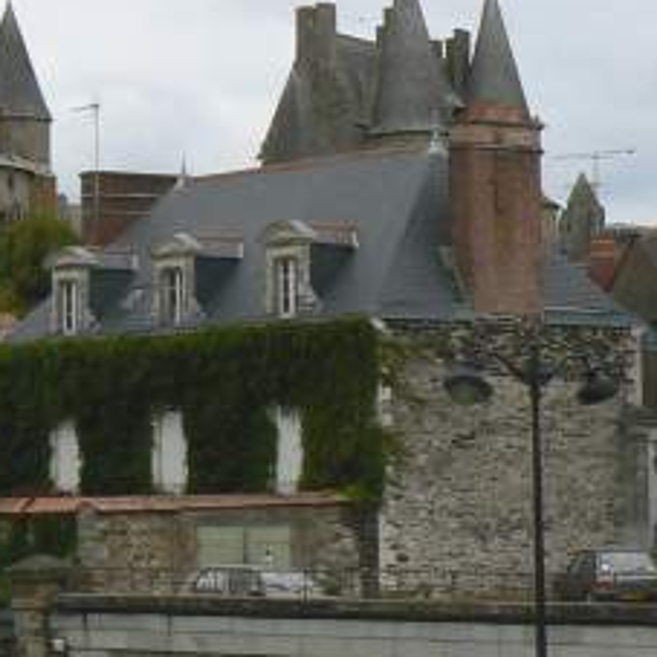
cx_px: 295
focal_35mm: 126
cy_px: 317
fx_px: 2706
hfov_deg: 13.8
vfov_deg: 13.8
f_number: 5.6
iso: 80
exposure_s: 1/320
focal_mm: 6
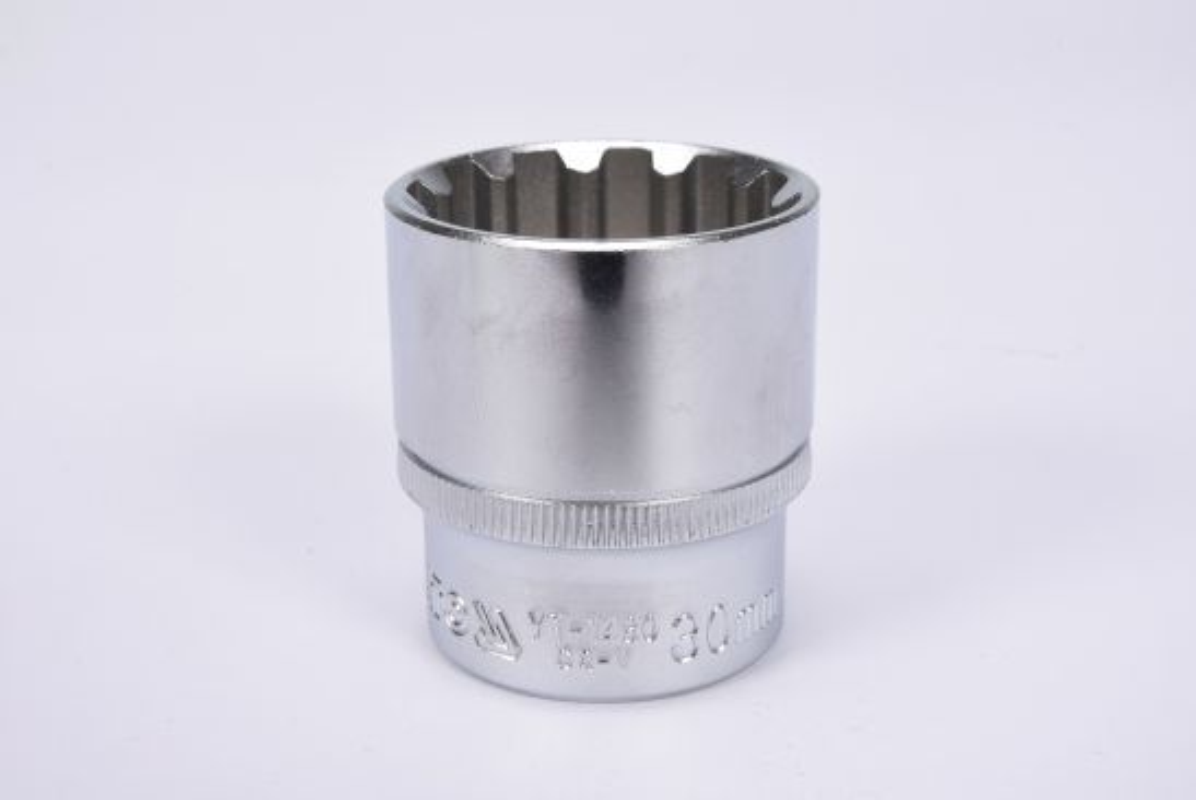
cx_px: 598
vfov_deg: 18.2
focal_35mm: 75
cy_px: 400
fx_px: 2494
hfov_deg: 27.0
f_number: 18
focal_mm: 50
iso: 250
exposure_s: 1/125
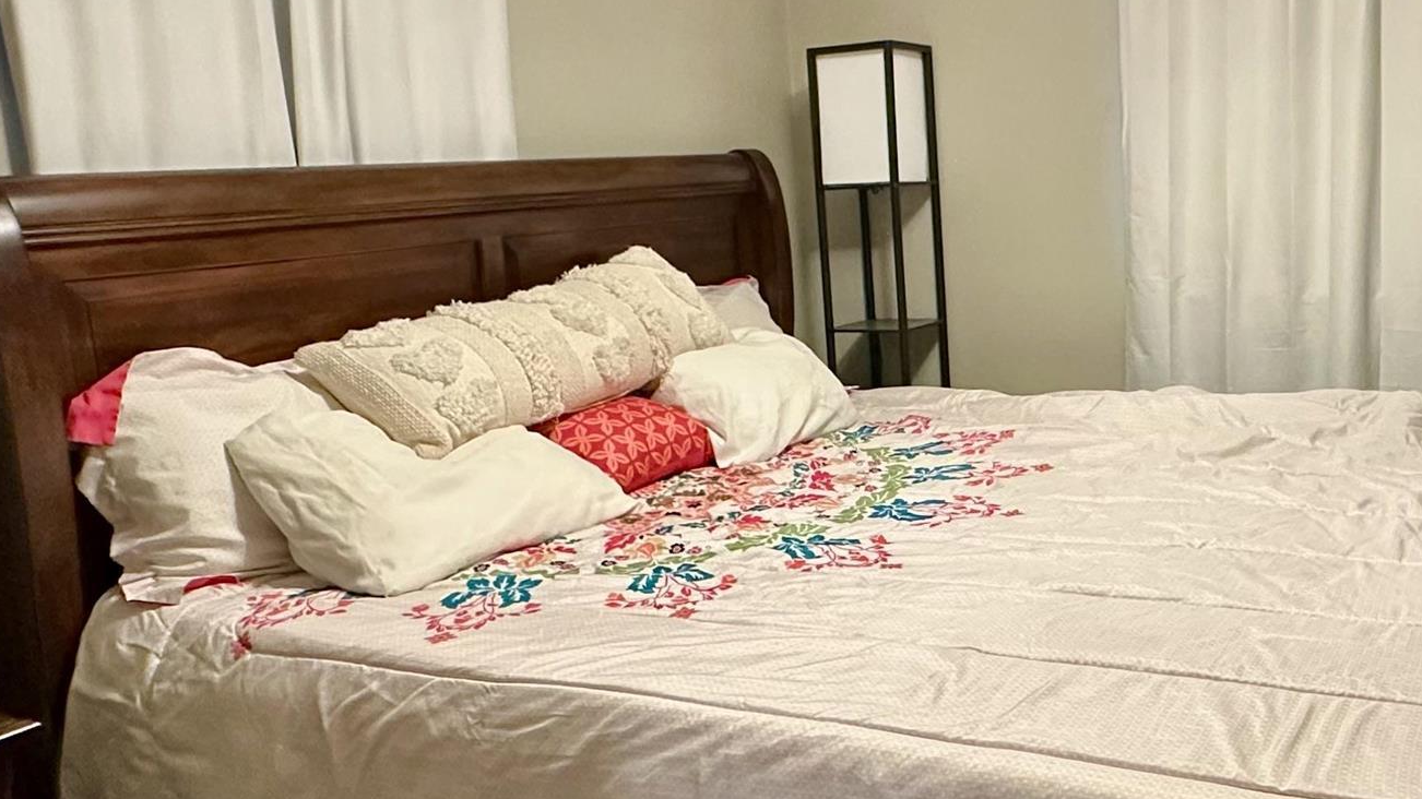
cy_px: 391
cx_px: 931
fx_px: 1357
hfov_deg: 54.3
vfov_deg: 32.8
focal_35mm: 36
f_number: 2.2
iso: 400
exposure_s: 1/60
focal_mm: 2.22
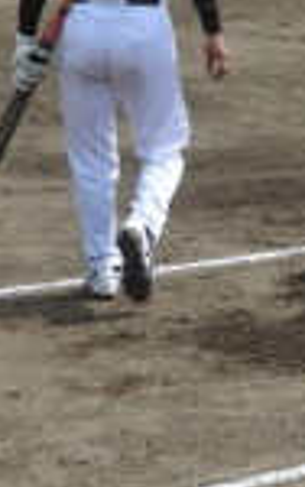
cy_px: 0
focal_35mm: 191
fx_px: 2535
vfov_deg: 10.9
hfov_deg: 6.5
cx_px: 756
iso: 100
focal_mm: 8.1
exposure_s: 1/1000
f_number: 4
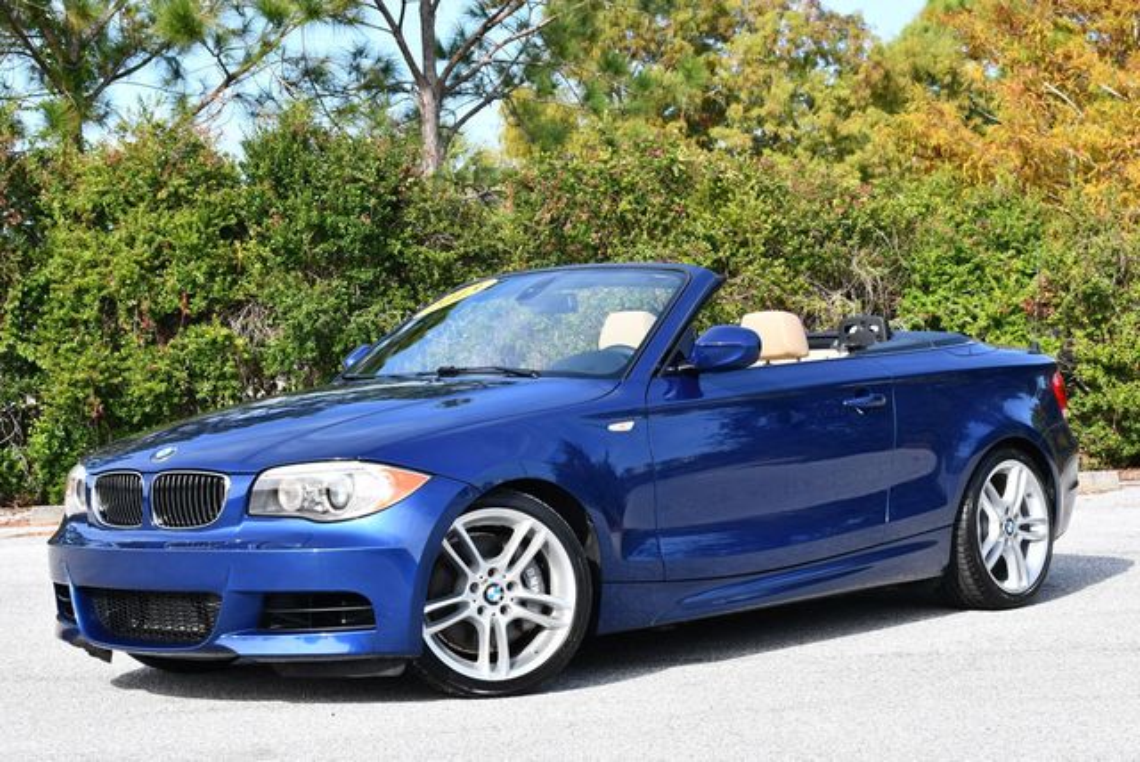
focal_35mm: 76
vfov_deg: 18.0
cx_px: 570
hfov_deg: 26.6
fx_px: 2409
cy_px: 381
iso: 200
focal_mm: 38
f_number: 8
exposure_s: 1/250
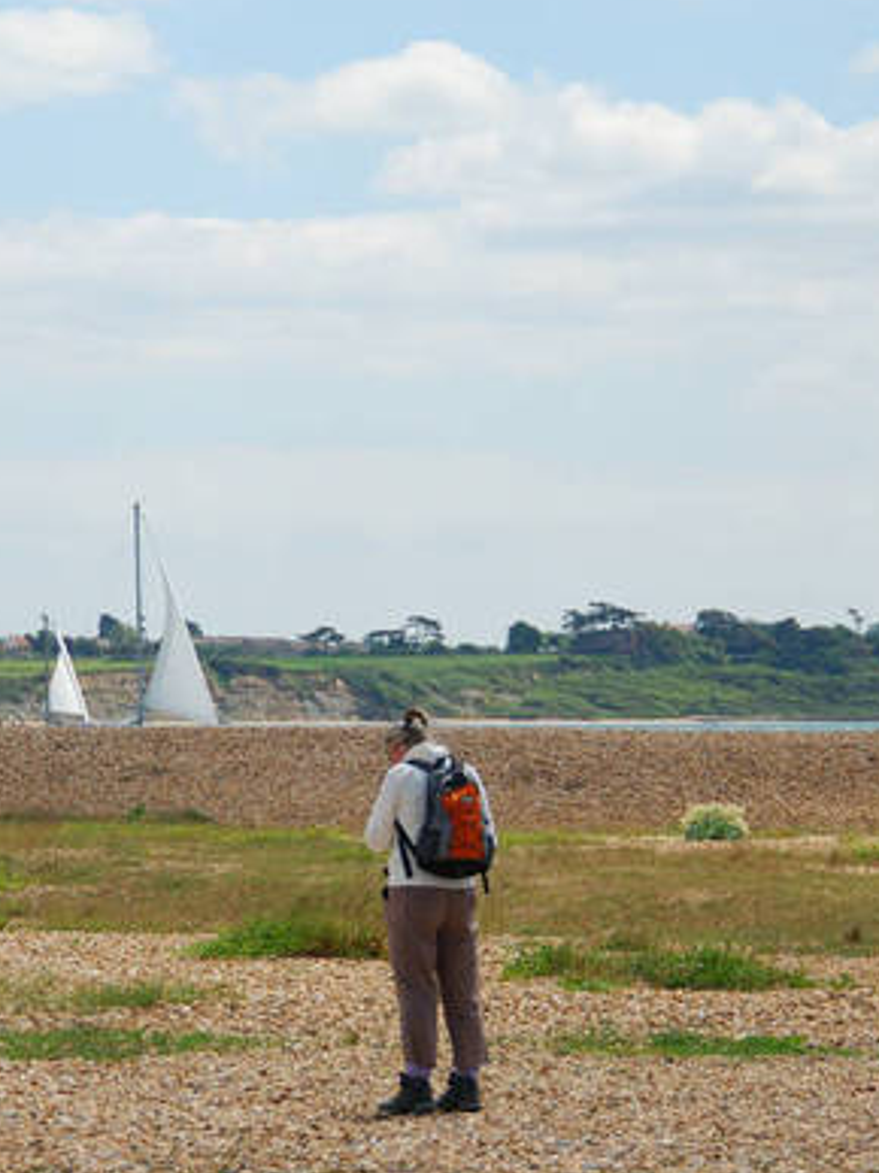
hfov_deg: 7.6
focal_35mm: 196
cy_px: 661
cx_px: 164
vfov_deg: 10.1
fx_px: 6635
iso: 140
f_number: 5.3
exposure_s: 1/800
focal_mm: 75
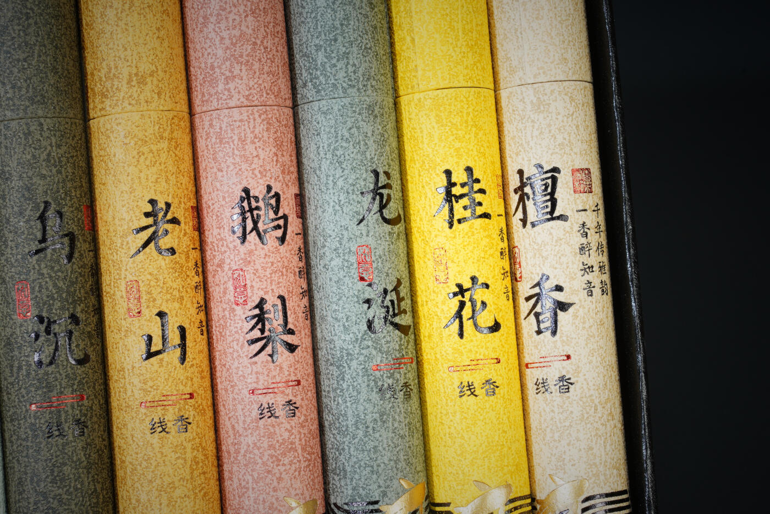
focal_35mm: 91
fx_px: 1947
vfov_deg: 15.0
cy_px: 257
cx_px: 385
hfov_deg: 22.4
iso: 100
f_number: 18
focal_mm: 61
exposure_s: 1/160
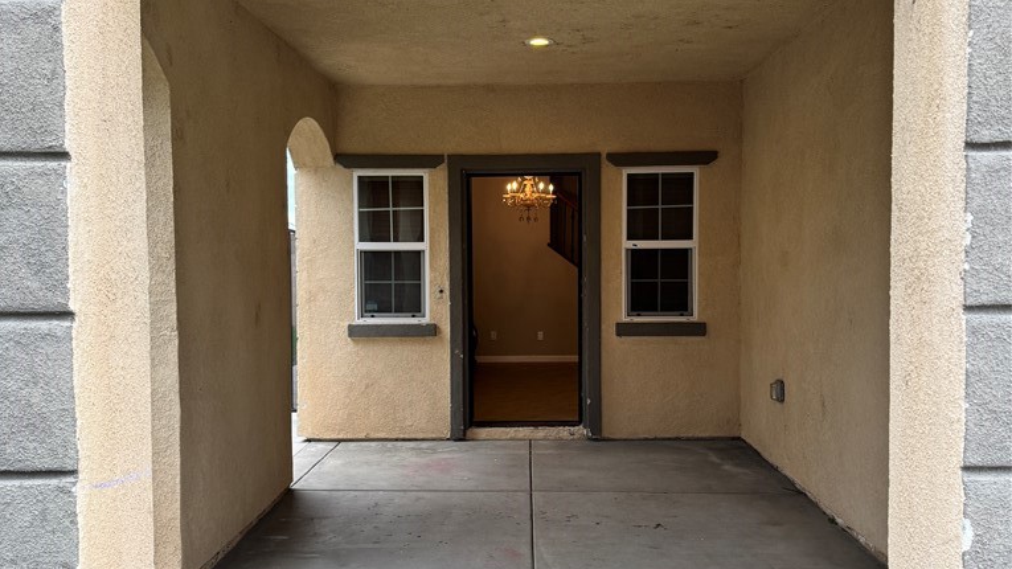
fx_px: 939
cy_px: 307
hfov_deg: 56.6
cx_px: 505
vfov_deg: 33.7
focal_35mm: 35
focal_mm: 6.76
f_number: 1.78
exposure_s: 1/121
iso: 100
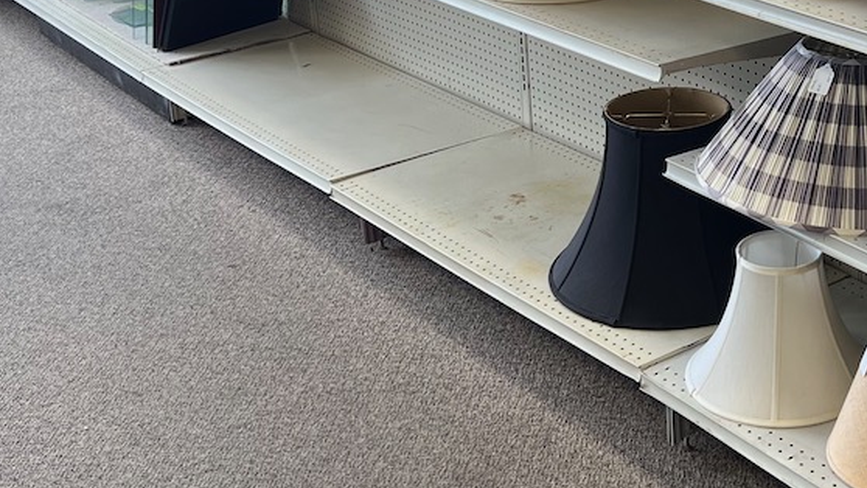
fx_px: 1494
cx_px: 746
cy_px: 26
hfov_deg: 31.2
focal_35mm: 65
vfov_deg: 18.2
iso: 50
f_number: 1.5
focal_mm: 5.7
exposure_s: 1/120
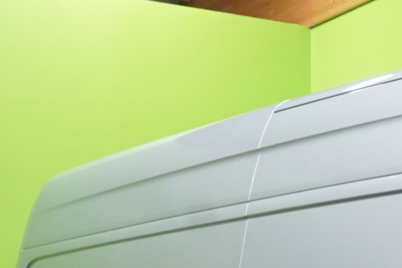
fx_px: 1775
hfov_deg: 12.1
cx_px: 675
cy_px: 492
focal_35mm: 159
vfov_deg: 8.3
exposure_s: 1/20
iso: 800
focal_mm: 30
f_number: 5.6
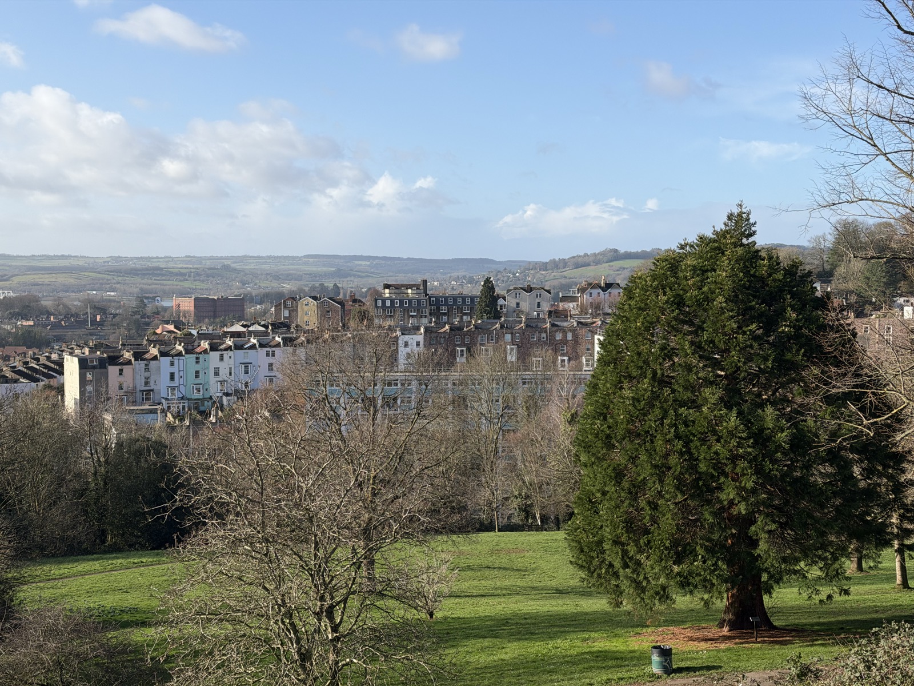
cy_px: 343
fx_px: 1267
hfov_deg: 39.7
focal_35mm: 48
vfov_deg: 30.3
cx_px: 457
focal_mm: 6.76
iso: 64
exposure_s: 1/3891
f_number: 1.78
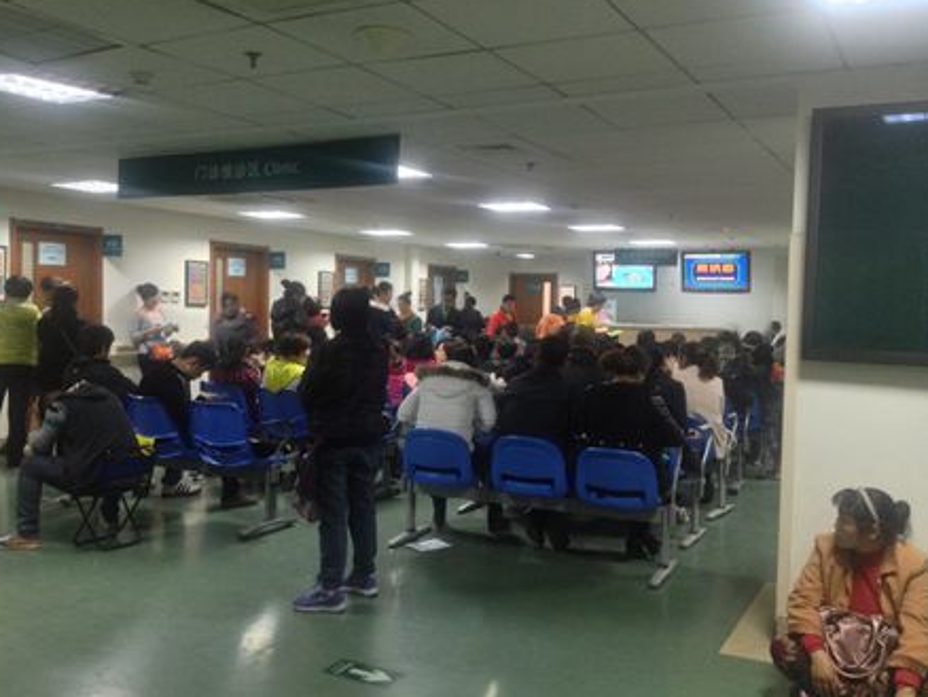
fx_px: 966
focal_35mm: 36
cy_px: 347
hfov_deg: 51.3
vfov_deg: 39.7
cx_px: 452
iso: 320
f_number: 2.4
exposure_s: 1/20
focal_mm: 4.28
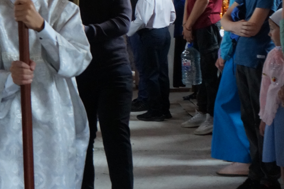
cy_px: -28
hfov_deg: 16.6
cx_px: -39
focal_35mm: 119
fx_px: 938
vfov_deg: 11.3
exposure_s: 1/160
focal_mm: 24
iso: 1250
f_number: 4
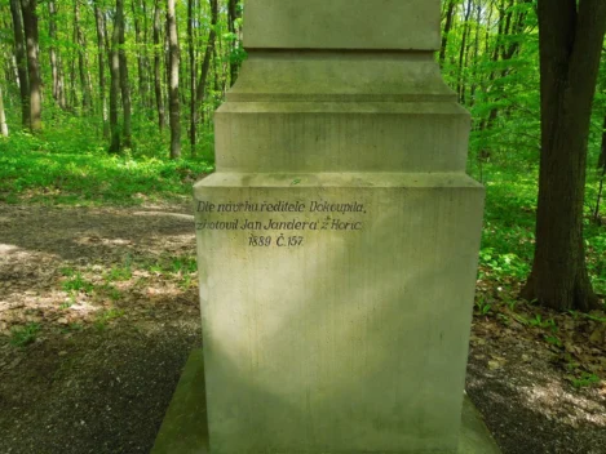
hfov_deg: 69.4
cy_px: 227
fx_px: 438
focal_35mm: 25
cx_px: 303
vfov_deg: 54.9
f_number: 3.3
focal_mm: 4.5
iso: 400
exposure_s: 1/500
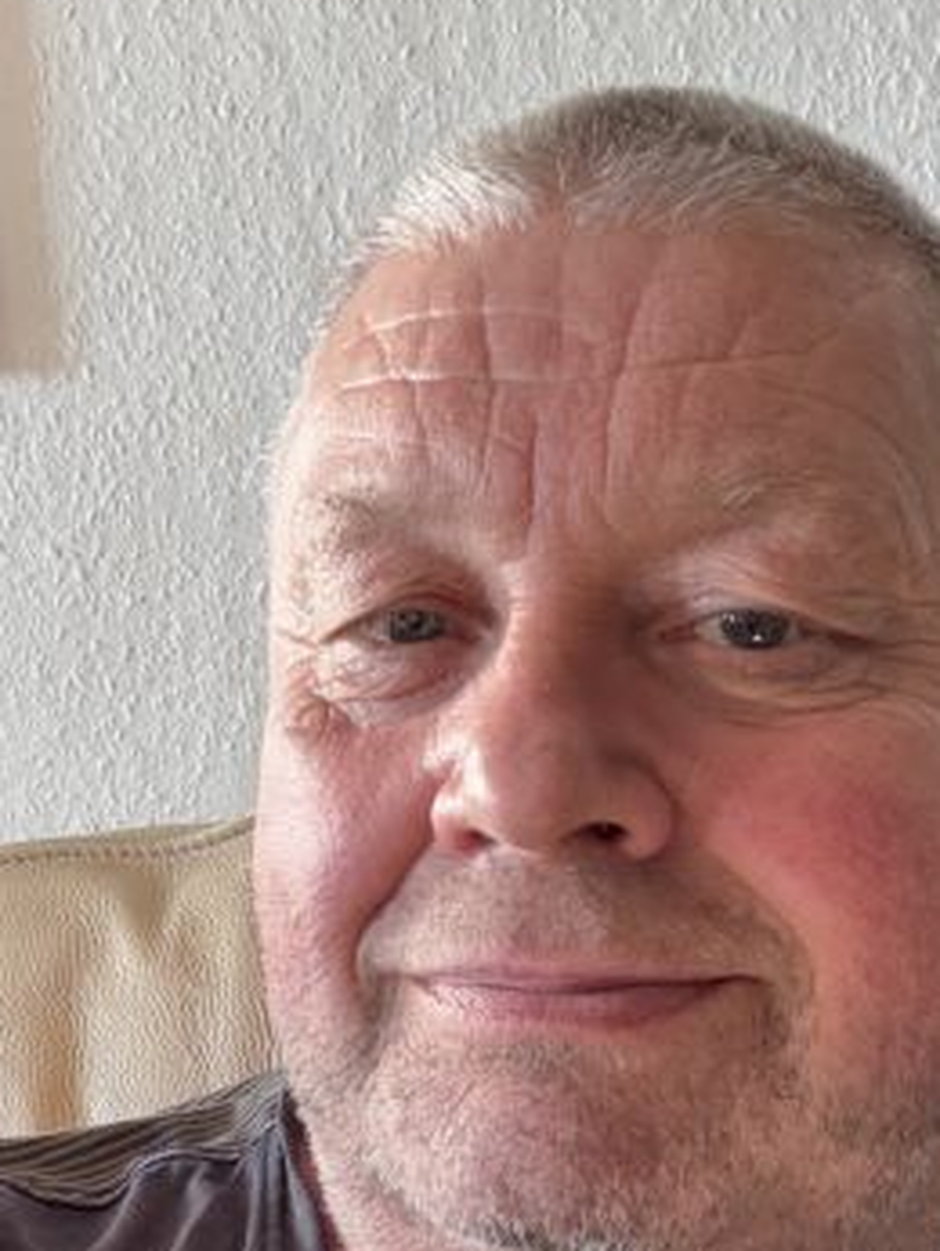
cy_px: 799
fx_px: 1880
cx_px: 409
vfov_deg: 36.5
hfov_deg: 28.0
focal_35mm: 52
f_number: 1.9
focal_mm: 2.69
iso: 160
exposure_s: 1/57
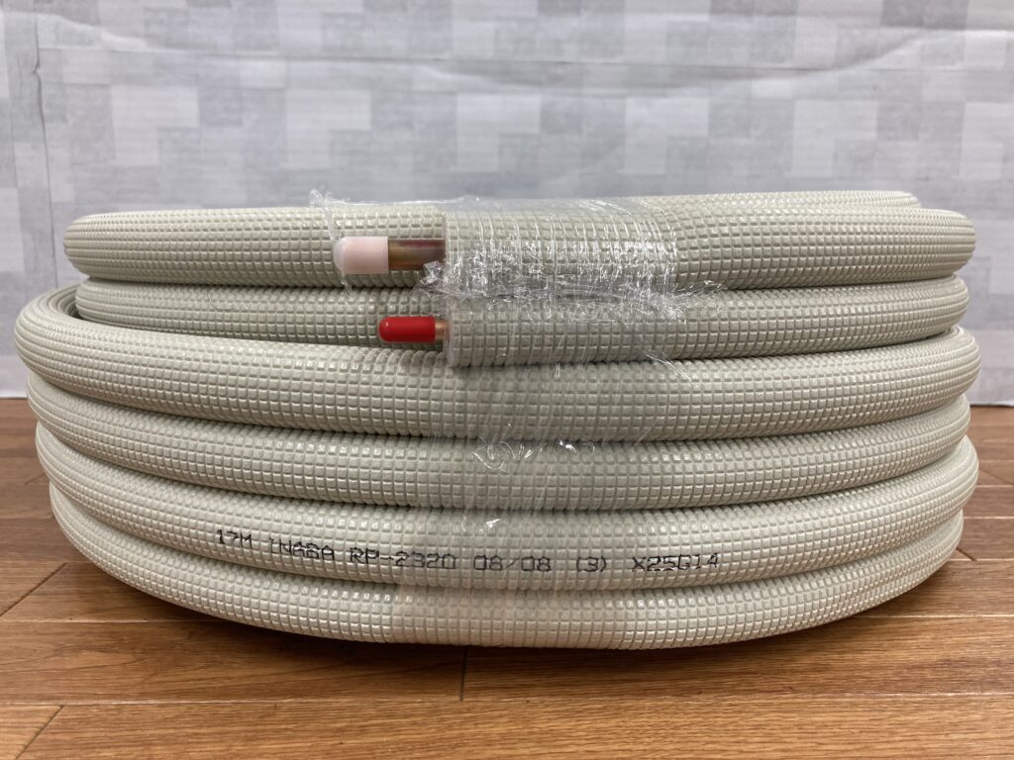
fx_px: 820
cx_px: 507
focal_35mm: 28
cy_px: 380
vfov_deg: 49.7
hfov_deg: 63.4
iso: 64
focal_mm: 3.99
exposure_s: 1/50
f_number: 1.8
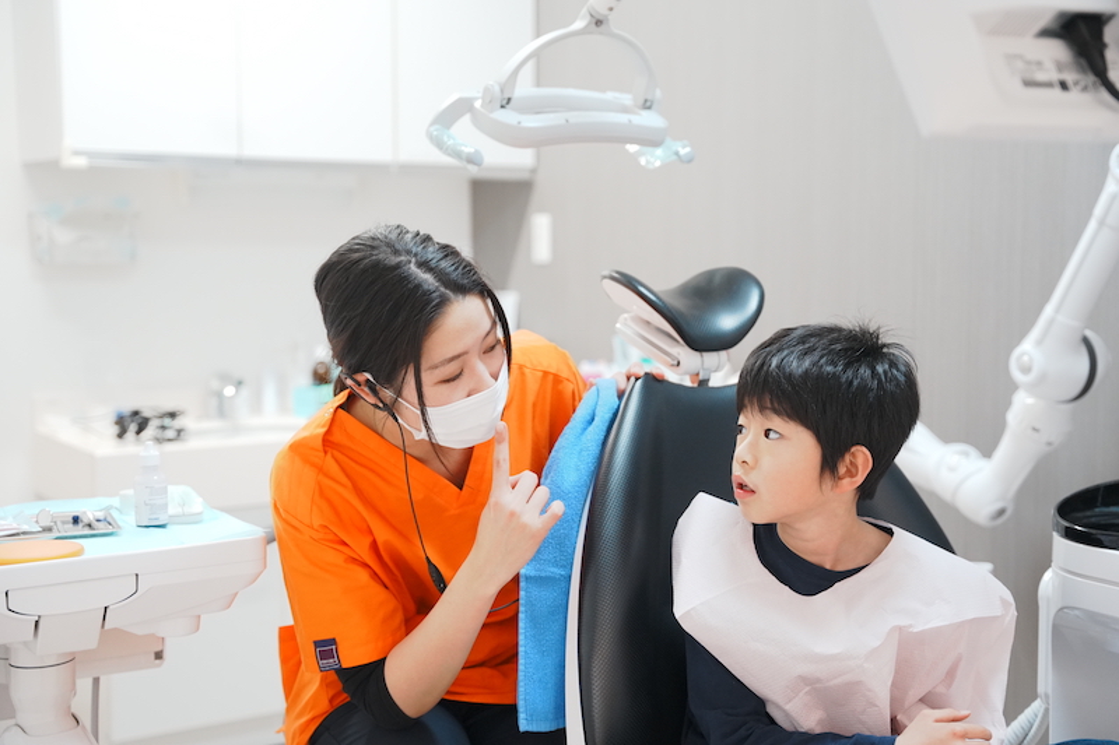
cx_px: 560
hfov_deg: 38.5
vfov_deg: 26.2
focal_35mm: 52
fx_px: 1600
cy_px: 372
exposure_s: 1/400
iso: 3200
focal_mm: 51.5
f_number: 2.8
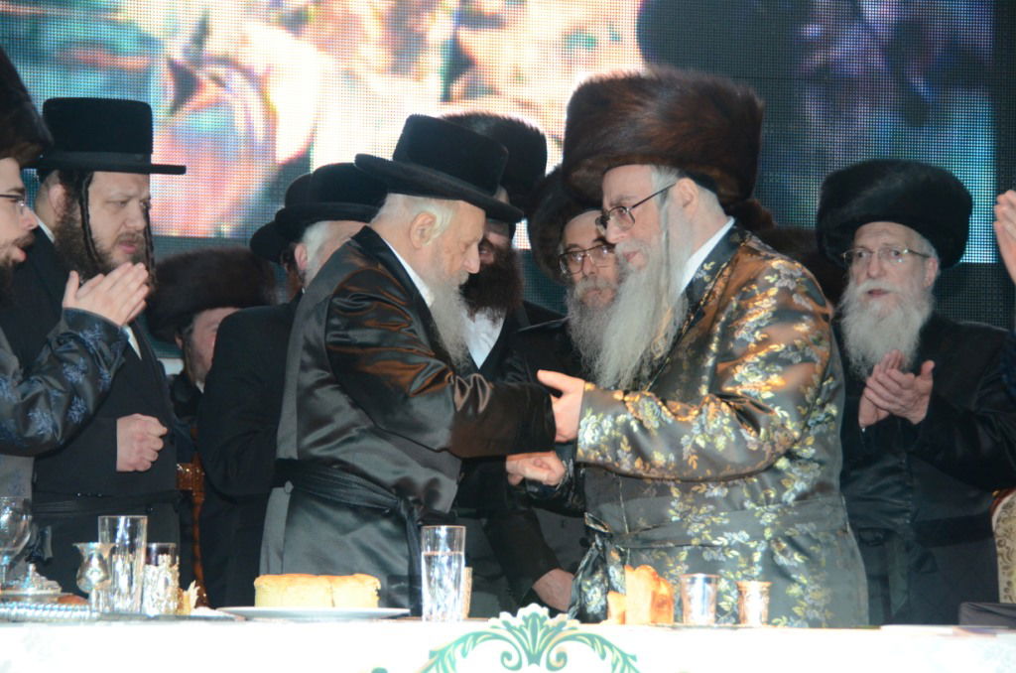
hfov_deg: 17.1
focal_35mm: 120
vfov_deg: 11.4
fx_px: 3379
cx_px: 508
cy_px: 336
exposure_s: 1/80
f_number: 5.6
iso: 2000
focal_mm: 80
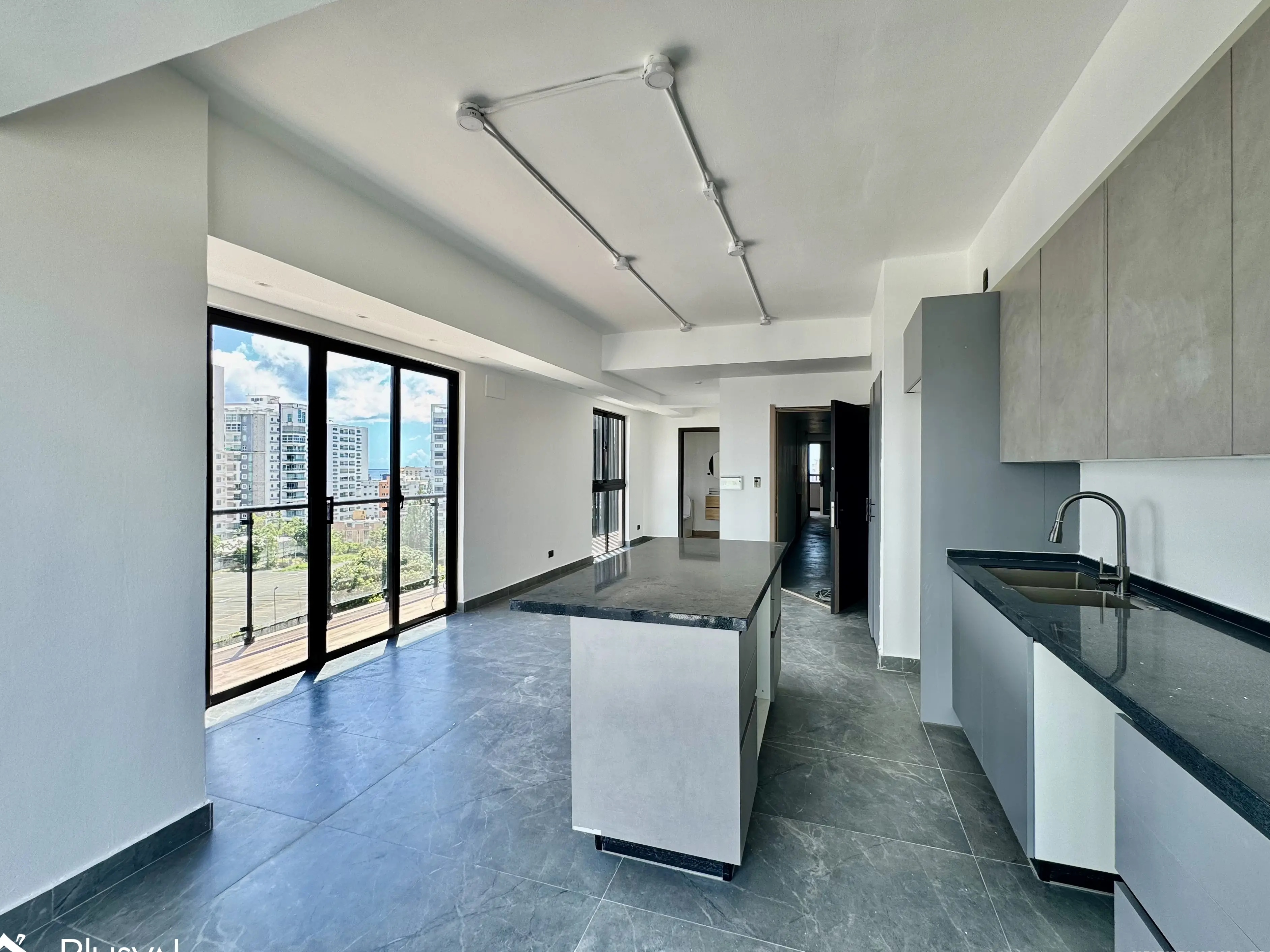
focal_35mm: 15
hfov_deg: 98.2
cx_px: 648
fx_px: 550
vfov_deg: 81.7
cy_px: 469
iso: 40
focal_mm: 2.22
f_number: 2.2
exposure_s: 1/115
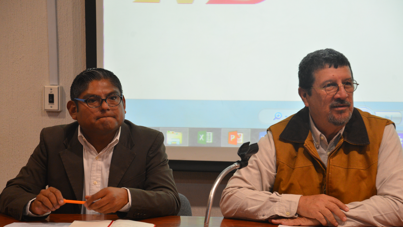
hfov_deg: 24.5
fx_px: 930
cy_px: 134
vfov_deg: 13.9
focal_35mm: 87
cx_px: 205
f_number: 4.5
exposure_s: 1/30
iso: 1600
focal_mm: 78
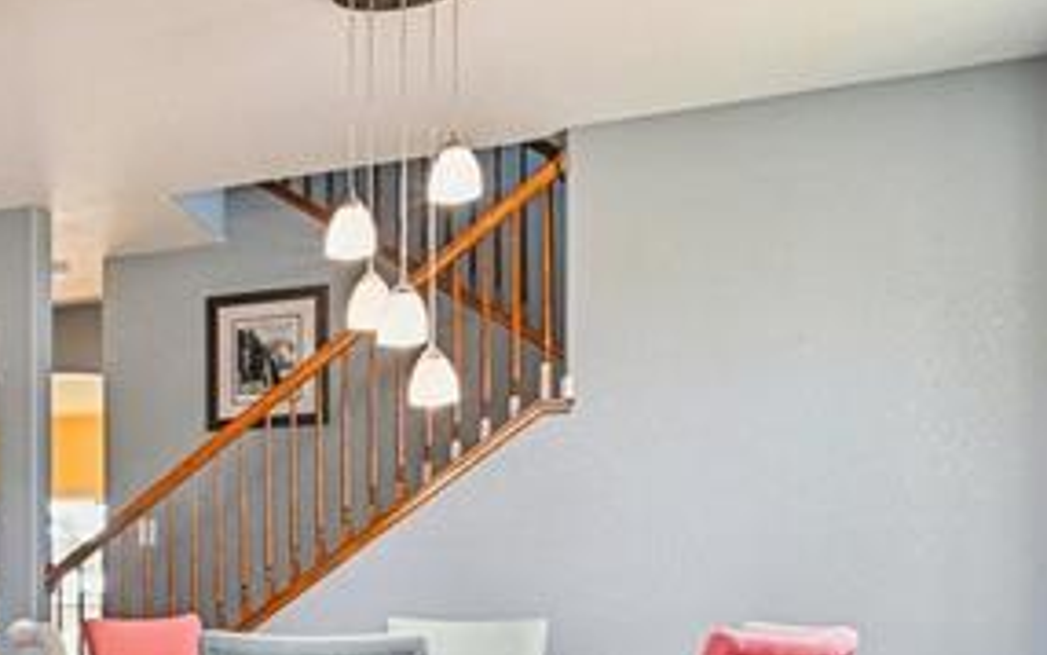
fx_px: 1456
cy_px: 582
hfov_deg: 31.9
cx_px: -256
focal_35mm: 51
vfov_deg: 24.7
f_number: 13
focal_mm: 14
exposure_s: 1/15
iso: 400
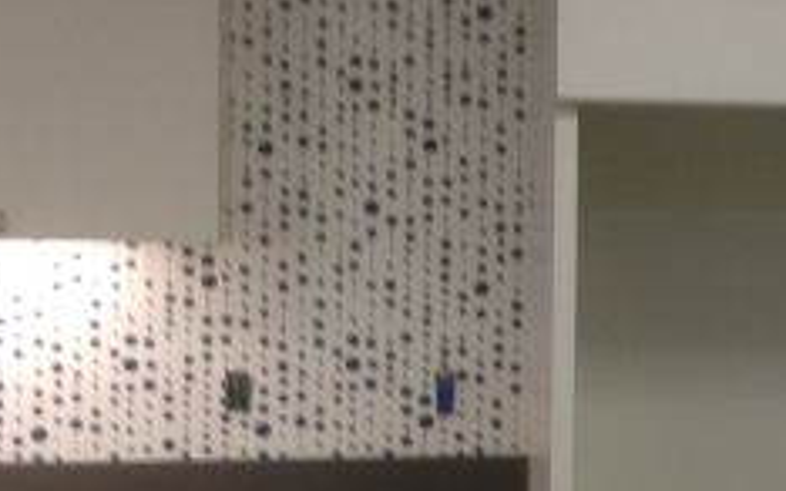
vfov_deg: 10.3
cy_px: 246
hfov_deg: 15.8
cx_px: 972
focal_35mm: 127
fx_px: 2719
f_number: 2.4
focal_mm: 4.28
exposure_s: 1/24
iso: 64
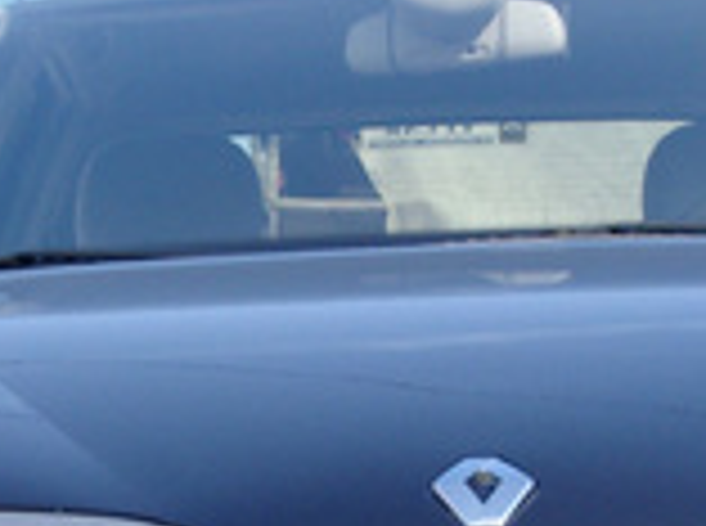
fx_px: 4416
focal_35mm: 217
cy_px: 596
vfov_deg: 6.8
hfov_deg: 9.1
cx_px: 445
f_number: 3.4
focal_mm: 12.6
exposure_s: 1/800
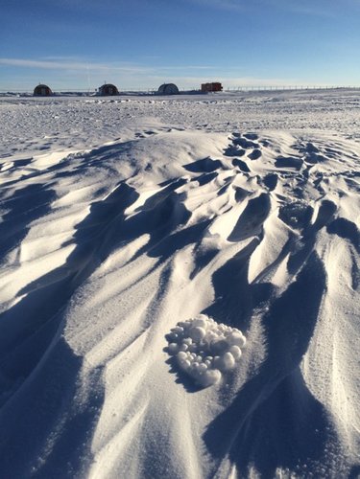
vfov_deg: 61.7
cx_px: 180
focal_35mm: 29
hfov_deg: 48.2
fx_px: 402
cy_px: 240
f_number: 2.2
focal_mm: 4.15
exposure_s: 1/4115
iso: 32
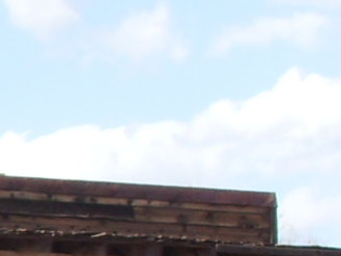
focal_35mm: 299
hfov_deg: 5.9
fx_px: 2947
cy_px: 463
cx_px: -836
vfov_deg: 4.9
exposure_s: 1/228
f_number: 4.9
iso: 50
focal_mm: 6.3
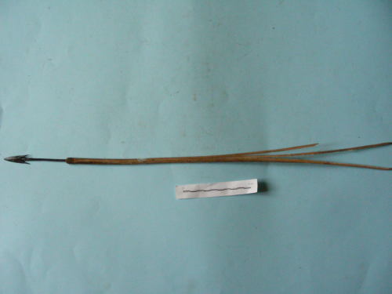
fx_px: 430
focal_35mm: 38
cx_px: 196
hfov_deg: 49.0
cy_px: 147
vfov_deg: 37.7
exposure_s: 1/84
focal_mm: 6.3
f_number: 3.5
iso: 400
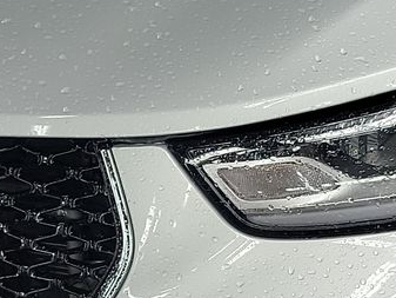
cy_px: 124
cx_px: 152
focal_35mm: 114
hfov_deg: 17.2
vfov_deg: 13.0
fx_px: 1305
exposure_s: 1/59
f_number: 1.8
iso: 81
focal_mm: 6.7
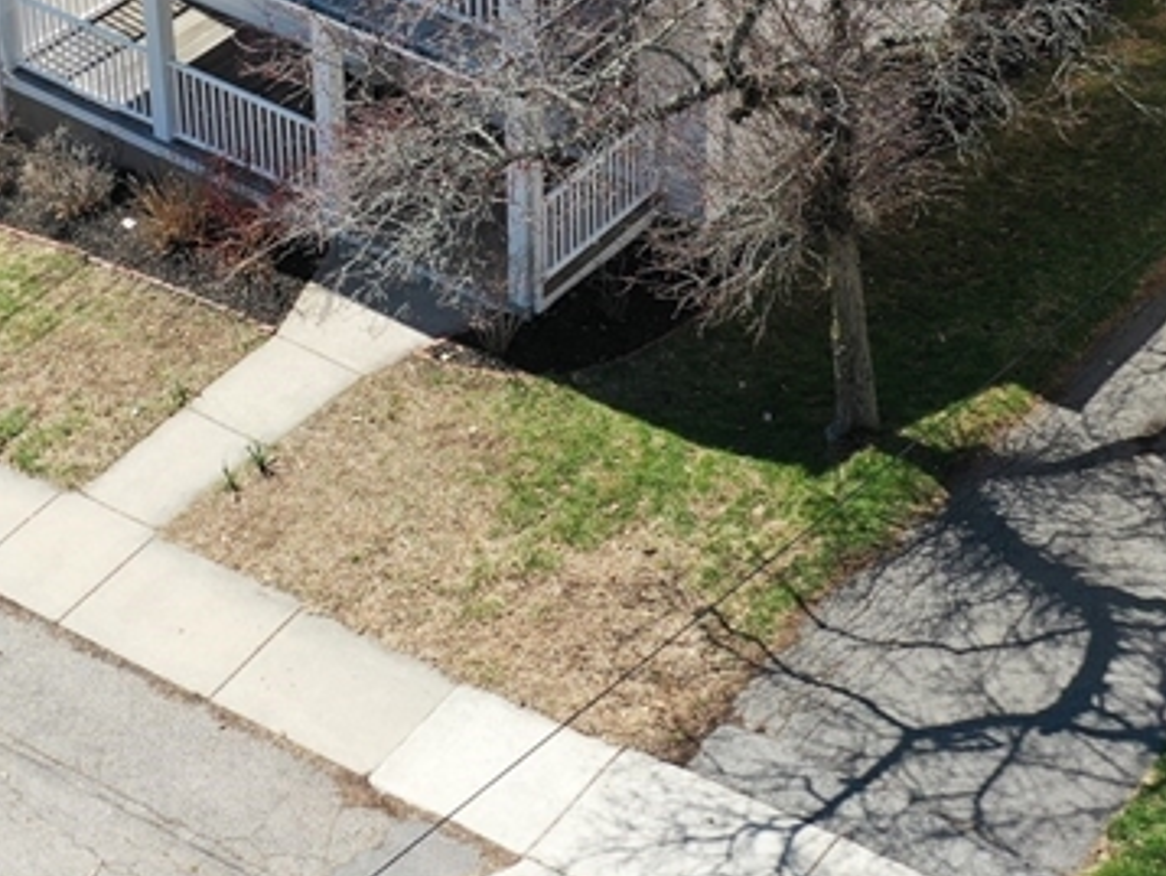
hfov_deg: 25.3
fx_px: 2595
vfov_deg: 18.3
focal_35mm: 77
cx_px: 511
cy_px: -138
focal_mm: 10.26
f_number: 5
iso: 100
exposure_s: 1/320
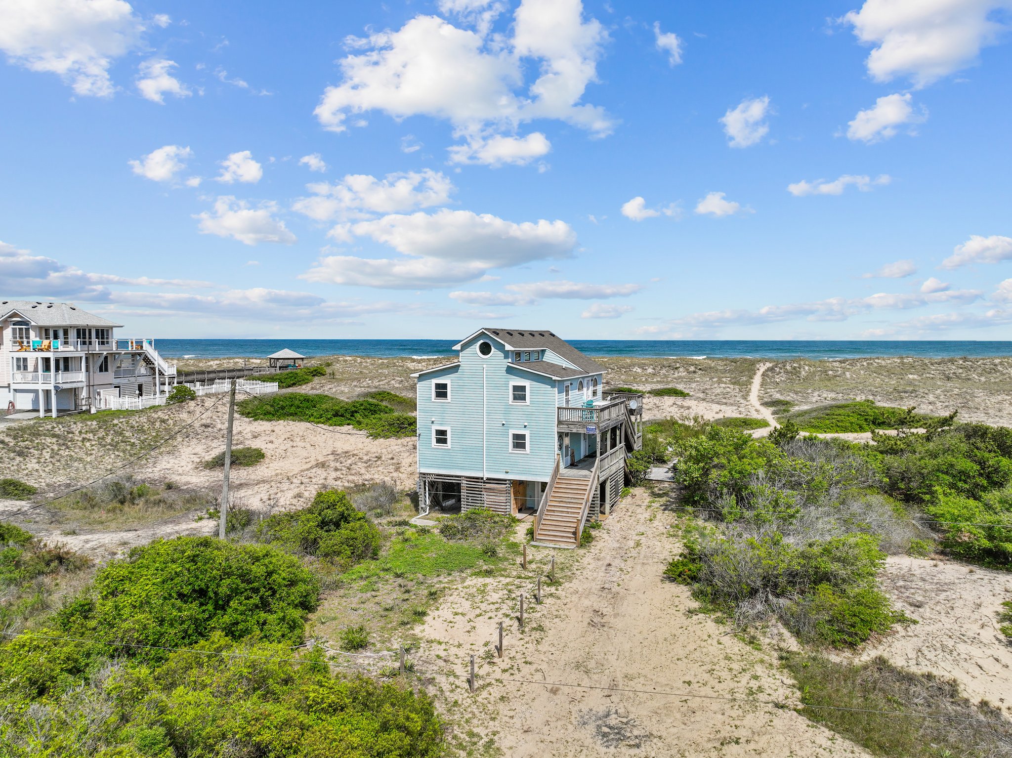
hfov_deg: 71.6
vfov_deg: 56.8
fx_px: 701
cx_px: 506
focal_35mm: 24
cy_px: 379
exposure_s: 1/4000
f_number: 2.8
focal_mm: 12.29
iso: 100
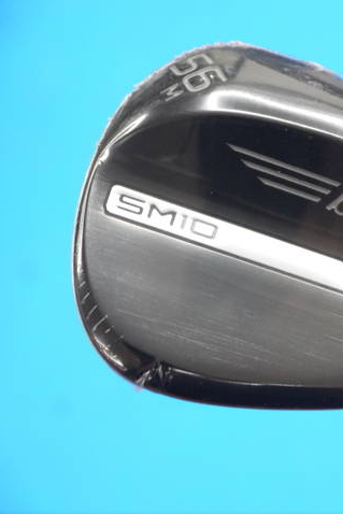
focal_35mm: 117
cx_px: 340
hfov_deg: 11.6
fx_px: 1671
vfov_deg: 17.5
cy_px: 257
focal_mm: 42
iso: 800
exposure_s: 1/80
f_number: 5.6
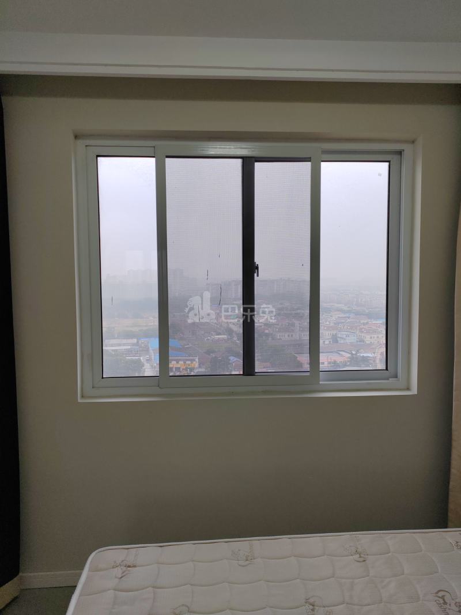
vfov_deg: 65.3
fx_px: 480
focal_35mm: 27
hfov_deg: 51.3
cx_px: 230
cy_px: 308
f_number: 1.8
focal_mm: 6.14
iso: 125
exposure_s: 1/100
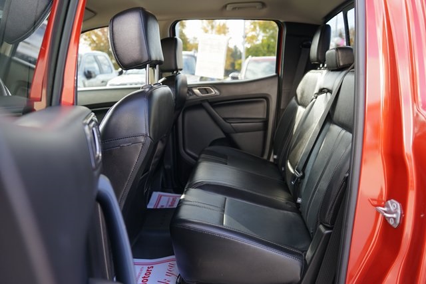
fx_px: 355
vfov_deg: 43.6
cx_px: 213
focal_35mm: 30
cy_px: 142
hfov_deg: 61.9
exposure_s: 1/60
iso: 160
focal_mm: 30
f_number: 4
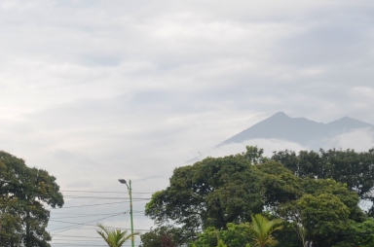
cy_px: 190
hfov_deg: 21.2
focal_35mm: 88
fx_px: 912
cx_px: -101
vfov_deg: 15.4
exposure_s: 1/100
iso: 100
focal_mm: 22
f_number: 3.8
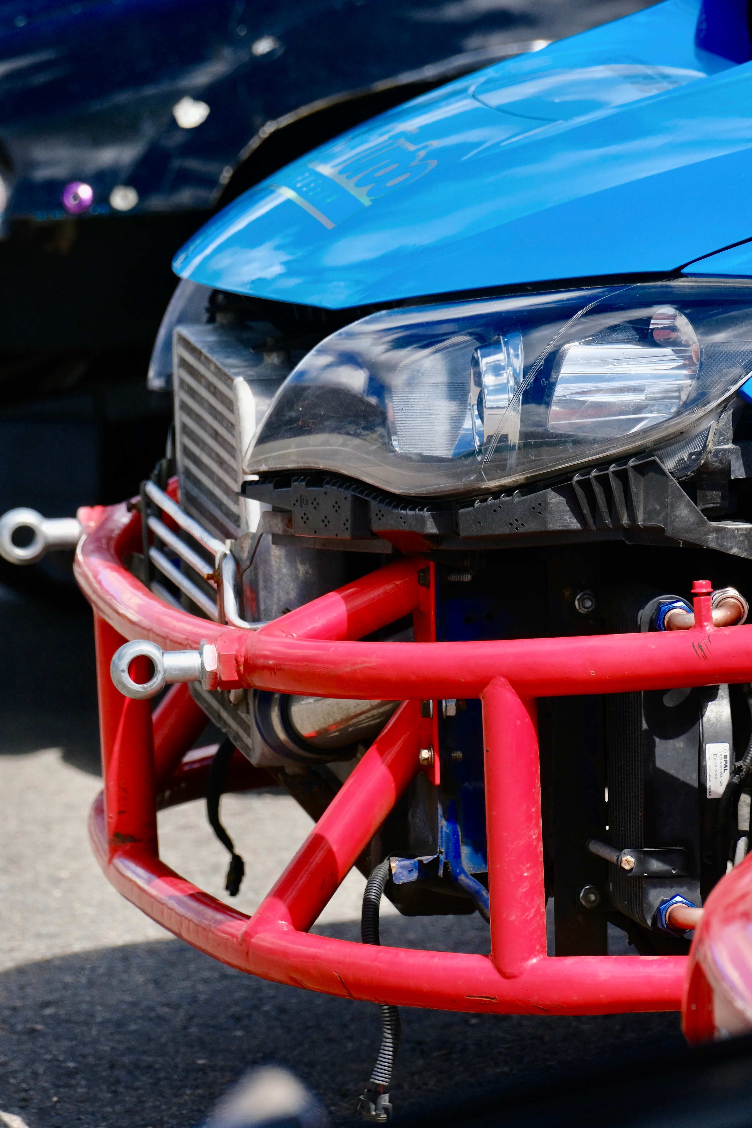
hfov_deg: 3.1
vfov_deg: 4.6
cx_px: 376
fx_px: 14099
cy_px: 564
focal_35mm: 450
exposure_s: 1/450
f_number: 9
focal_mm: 300
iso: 250
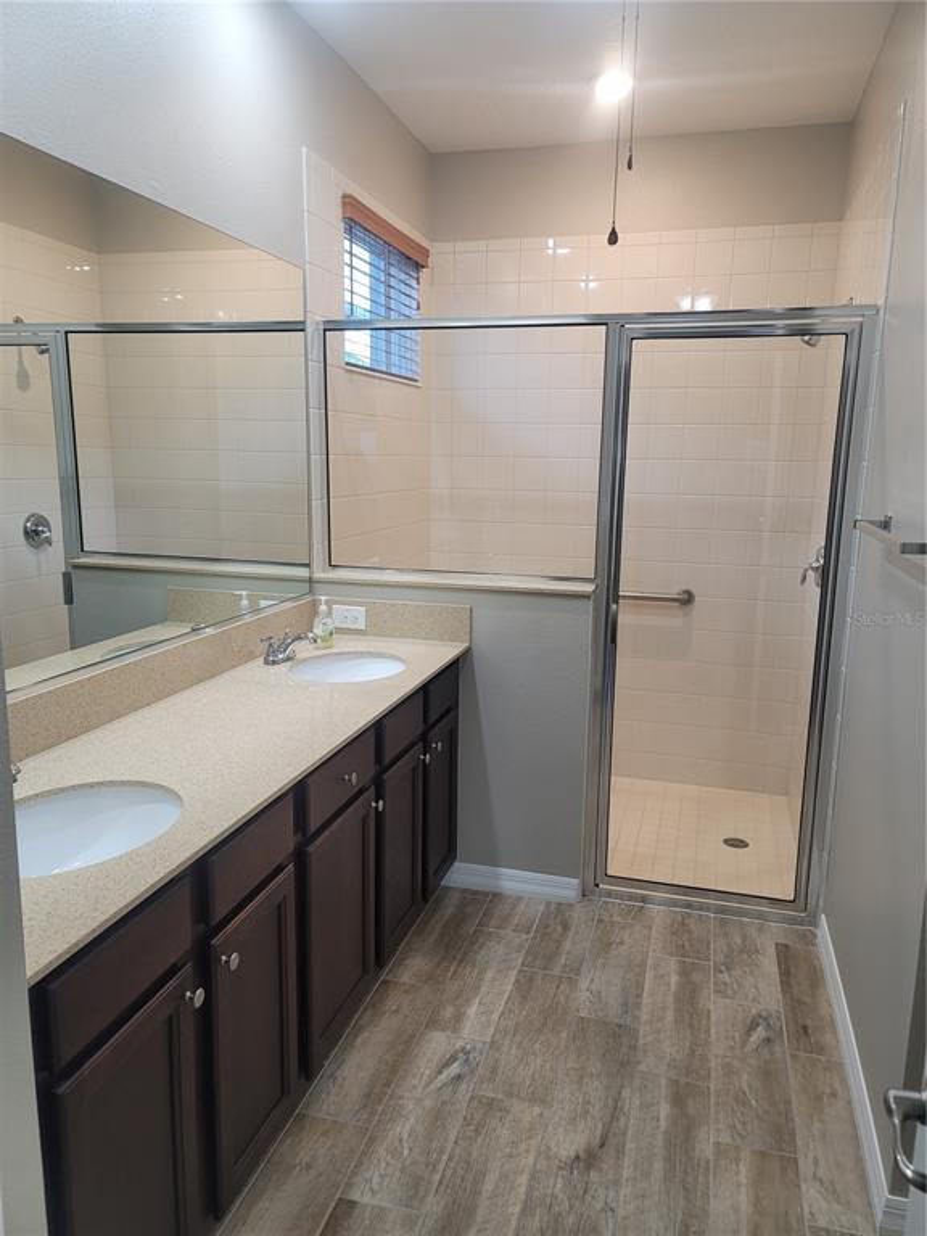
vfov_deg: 69.4
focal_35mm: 25
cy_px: 618
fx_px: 893
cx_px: 464
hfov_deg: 54.9
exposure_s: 1/120
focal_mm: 7
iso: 200
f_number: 1.8
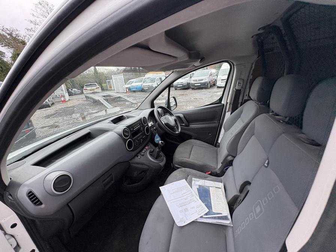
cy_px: 126
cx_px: 168
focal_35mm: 14
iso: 100
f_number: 2.2
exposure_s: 1/99
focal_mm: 2.22
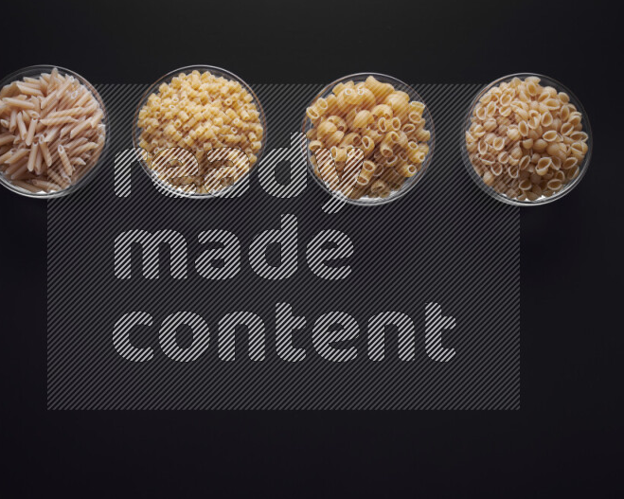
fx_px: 1053
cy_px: 247
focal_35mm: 57
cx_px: 283
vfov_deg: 26.7
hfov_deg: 33.0
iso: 100
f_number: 8
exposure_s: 1/100
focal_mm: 50
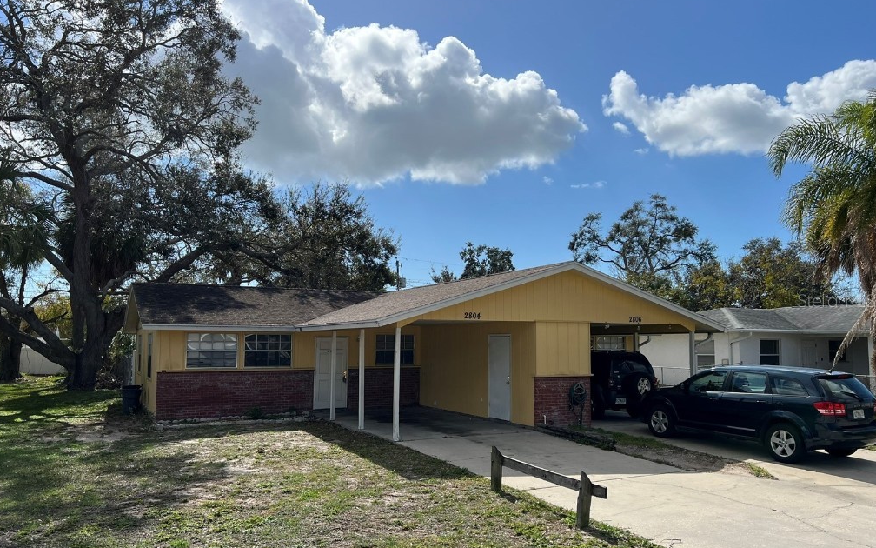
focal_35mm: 28
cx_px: 435
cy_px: 300
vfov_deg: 44.5
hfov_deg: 66.5
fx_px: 668
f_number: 1.5
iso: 50
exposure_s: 1/7463
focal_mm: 5.7
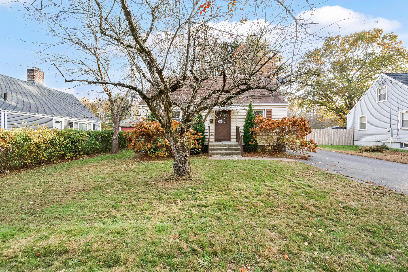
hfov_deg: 100.4
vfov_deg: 77.3
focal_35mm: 15
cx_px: 204
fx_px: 170
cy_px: 136
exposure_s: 1/320
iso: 640
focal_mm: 15
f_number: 9
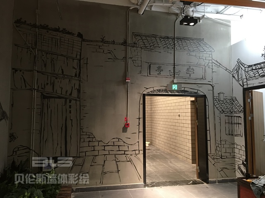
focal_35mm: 29
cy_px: 99
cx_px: 132
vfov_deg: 48.2
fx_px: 222
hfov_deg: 61.7
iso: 100
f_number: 2.2
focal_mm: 4.15
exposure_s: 1/10
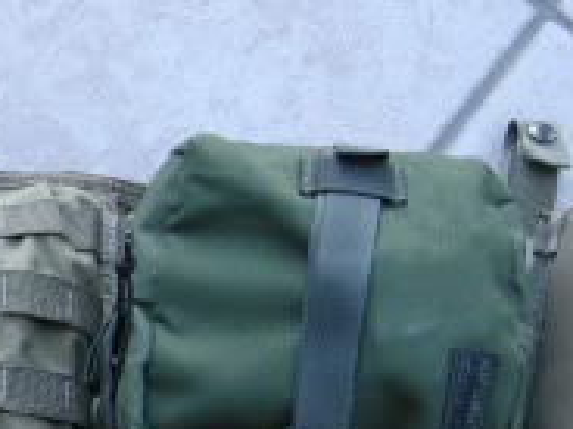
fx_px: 2019
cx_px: -140
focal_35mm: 122
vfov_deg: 11.8
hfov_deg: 15.5
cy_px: 572
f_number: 2.7
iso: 125
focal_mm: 7.5
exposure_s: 1/49.7
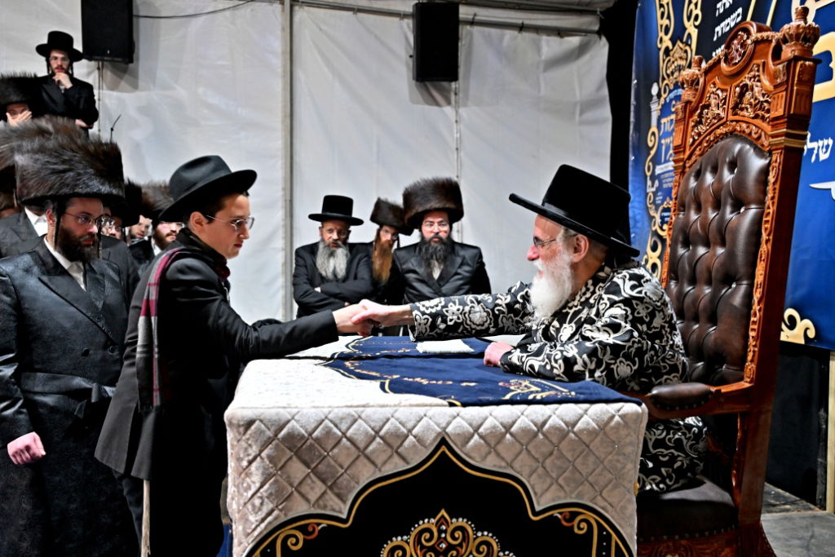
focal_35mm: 33
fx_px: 765
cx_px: 418
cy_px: 278
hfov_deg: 57.2
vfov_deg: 40.0
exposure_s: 1/100
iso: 1250
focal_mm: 33
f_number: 4
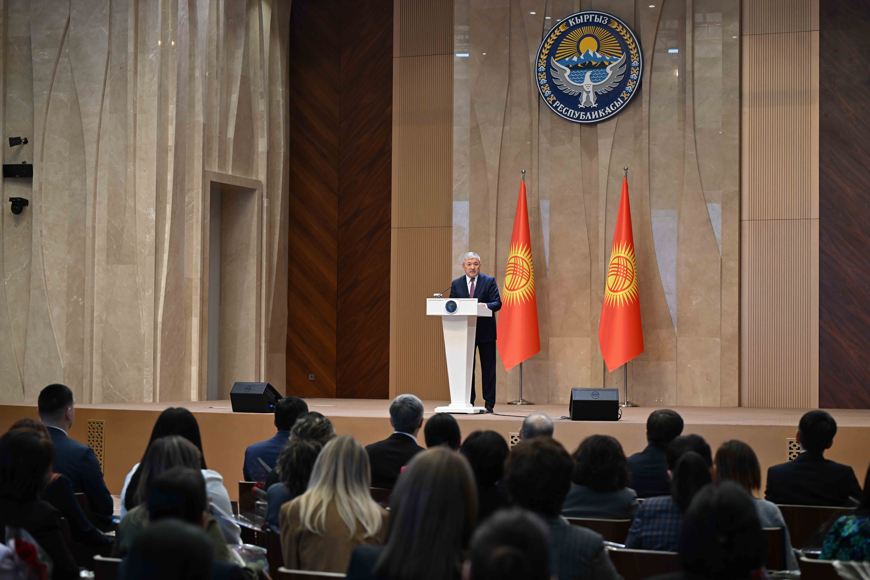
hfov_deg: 28.8
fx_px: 1692
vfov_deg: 19.5
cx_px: 435
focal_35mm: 70
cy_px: 290
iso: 1250
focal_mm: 70
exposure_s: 1/200
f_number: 3.5
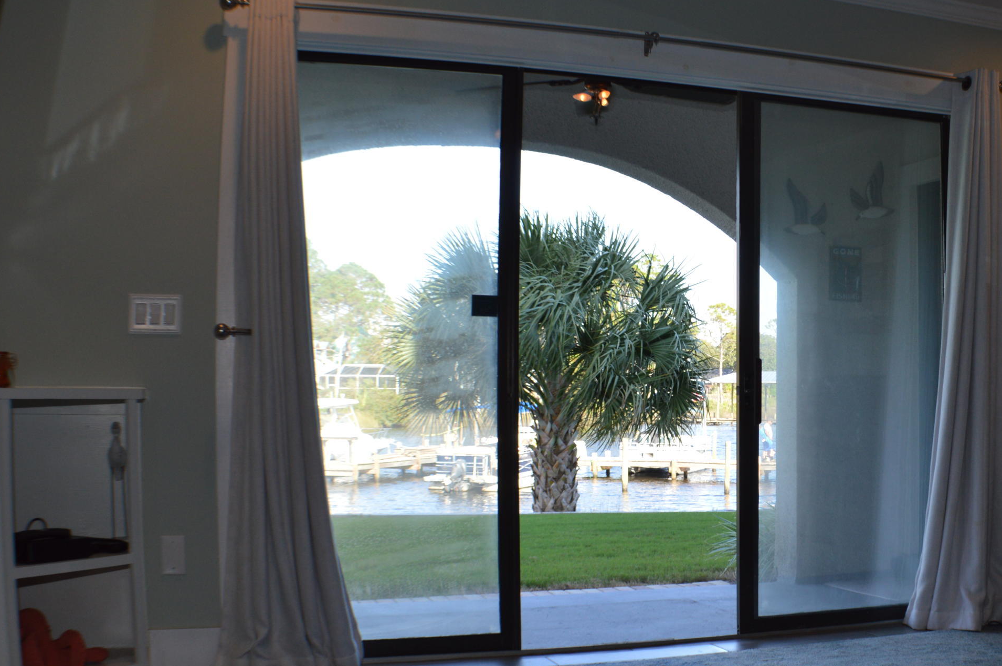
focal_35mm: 66
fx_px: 1835
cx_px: 756
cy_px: 365
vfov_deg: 20.6
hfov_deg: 30.0
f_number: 5.6
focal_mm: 28
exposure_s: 1/125
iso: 200
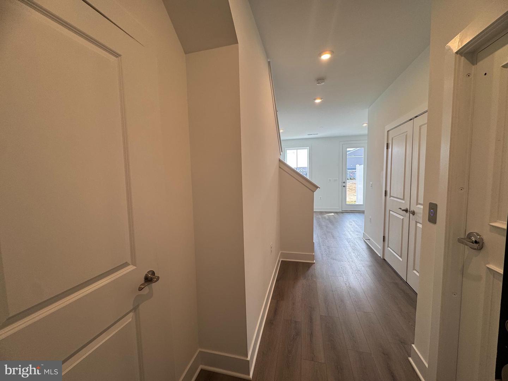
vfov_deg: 85.7
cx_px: 254
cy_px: 190
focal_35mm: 14
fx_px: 205
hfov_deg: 102.1
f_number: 2.2
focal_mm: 2.22
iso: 64
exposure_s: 1/120
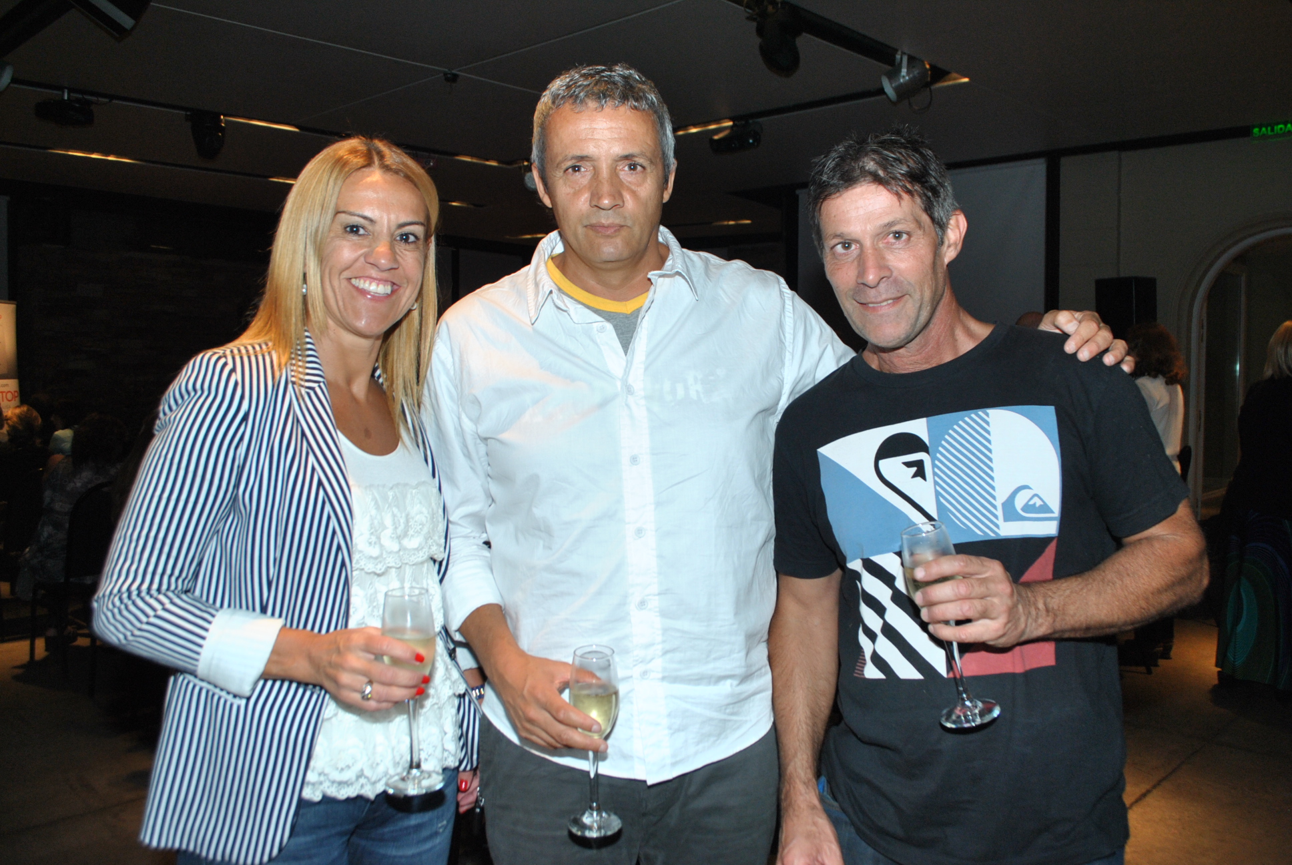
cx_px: 646
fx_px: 1078
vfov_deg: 43.7
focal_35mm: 30
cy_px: 432
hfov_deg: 61.9
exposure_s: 1/80
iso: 400
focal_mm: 20
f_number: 5.6
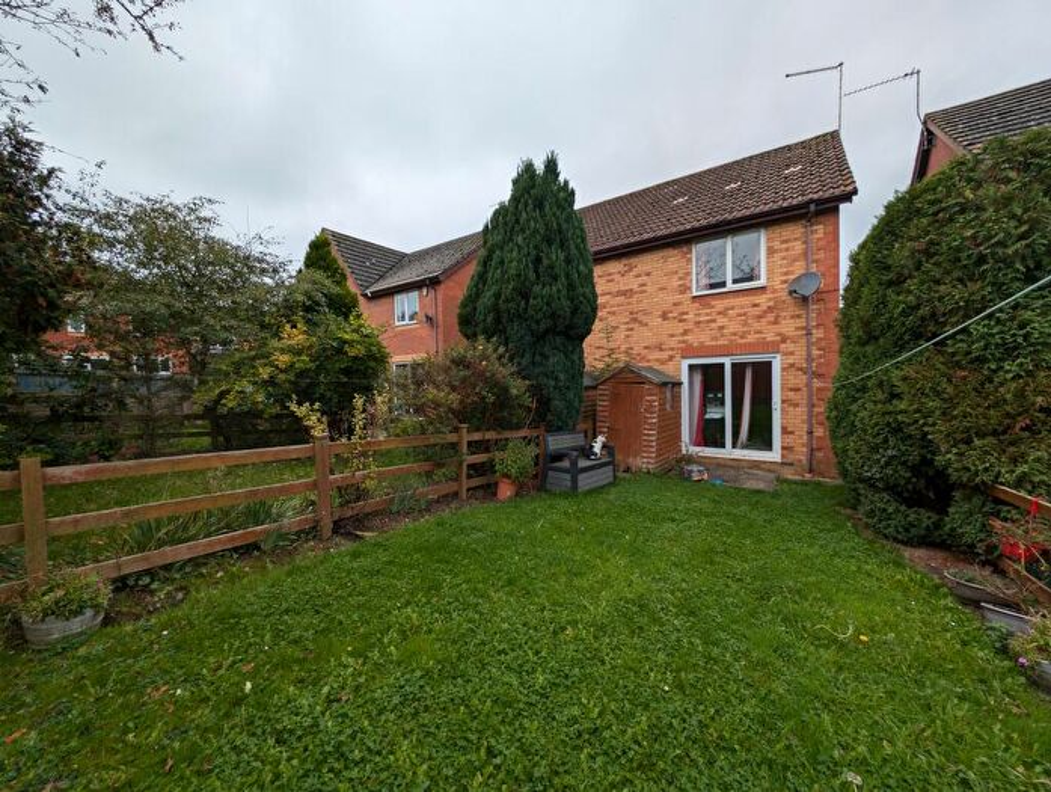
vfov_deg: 94.7
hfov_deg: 110.4
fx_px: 365
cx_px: 526
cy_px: 396
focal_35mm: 12
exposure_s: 1/873
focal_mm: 2.23
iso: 40
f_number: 1.95
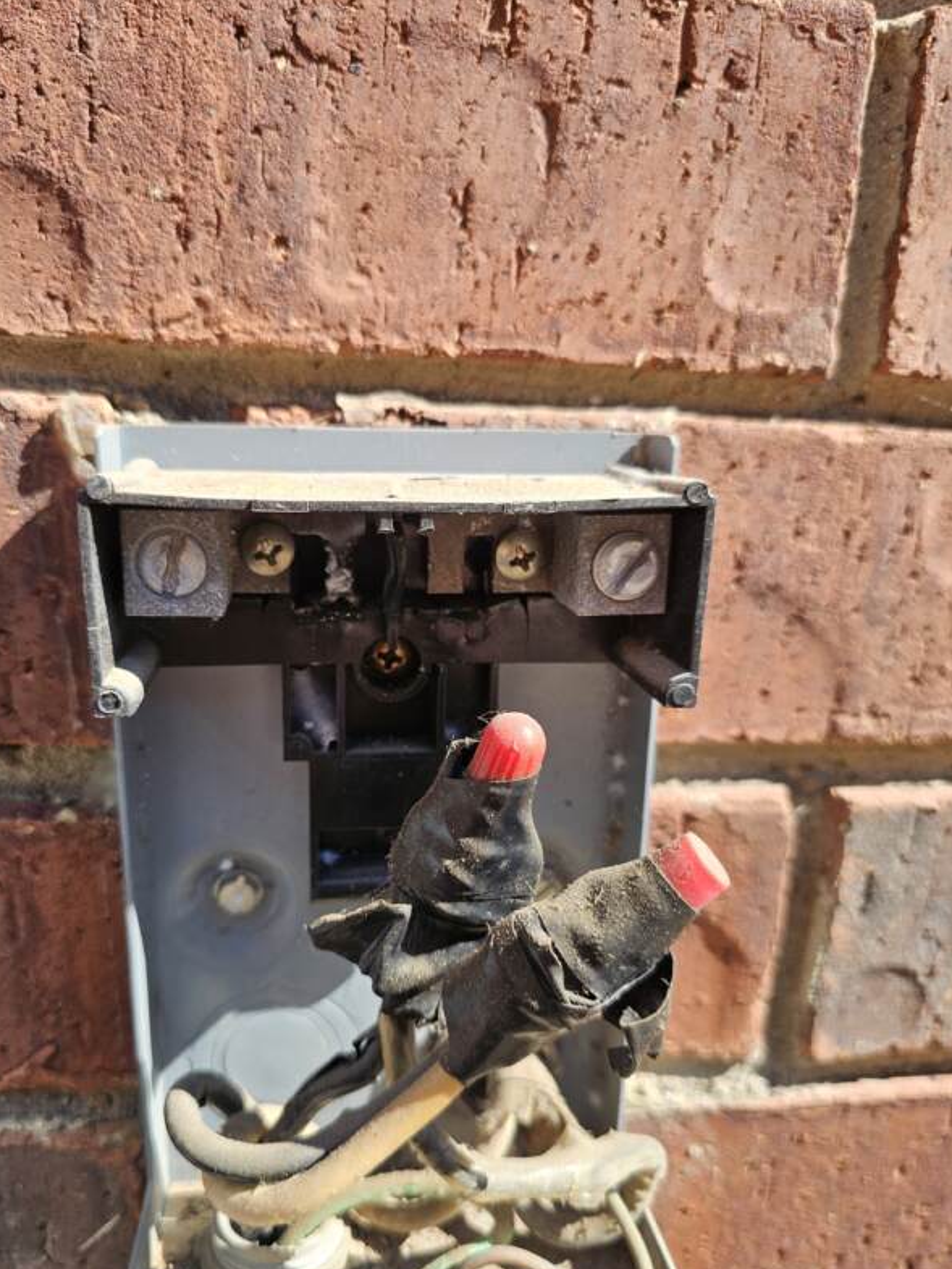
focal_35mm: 25
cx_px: 449
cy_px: 685
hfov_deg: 54.9
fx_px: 916
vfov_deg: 69.3
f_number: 1.7
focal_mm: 6.3
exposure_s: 1/222
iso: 10
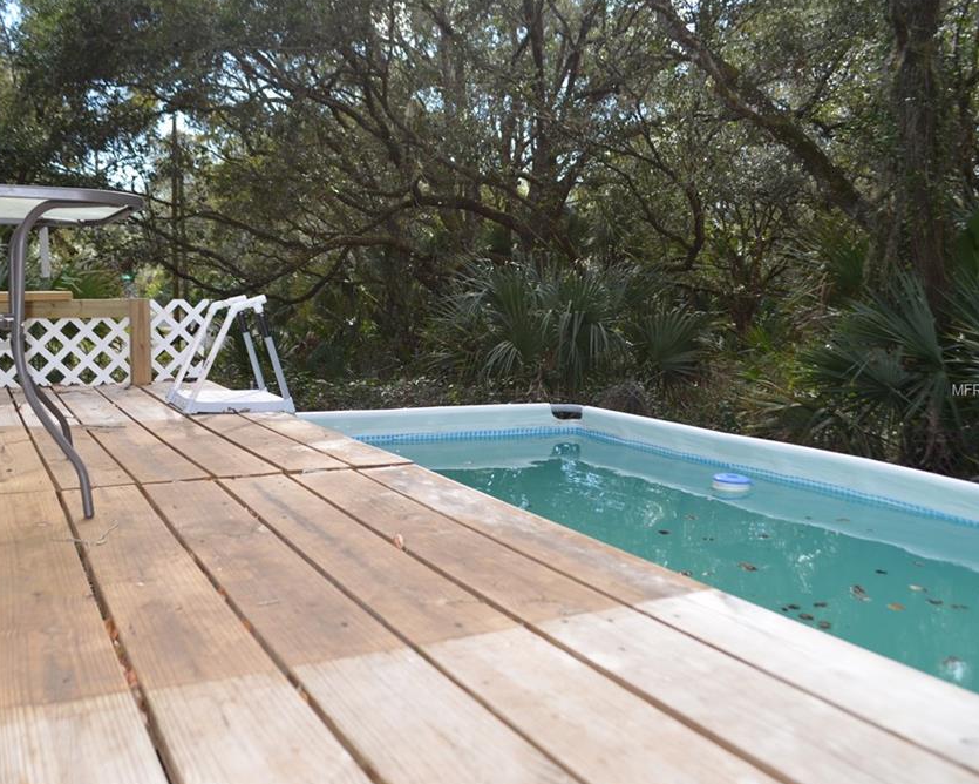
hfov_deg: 56.9
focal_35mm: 31
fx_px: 898
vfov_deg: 47.1
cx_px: 419
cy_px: 391
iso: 100
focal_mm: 18
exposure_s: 1/200
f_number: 4.5
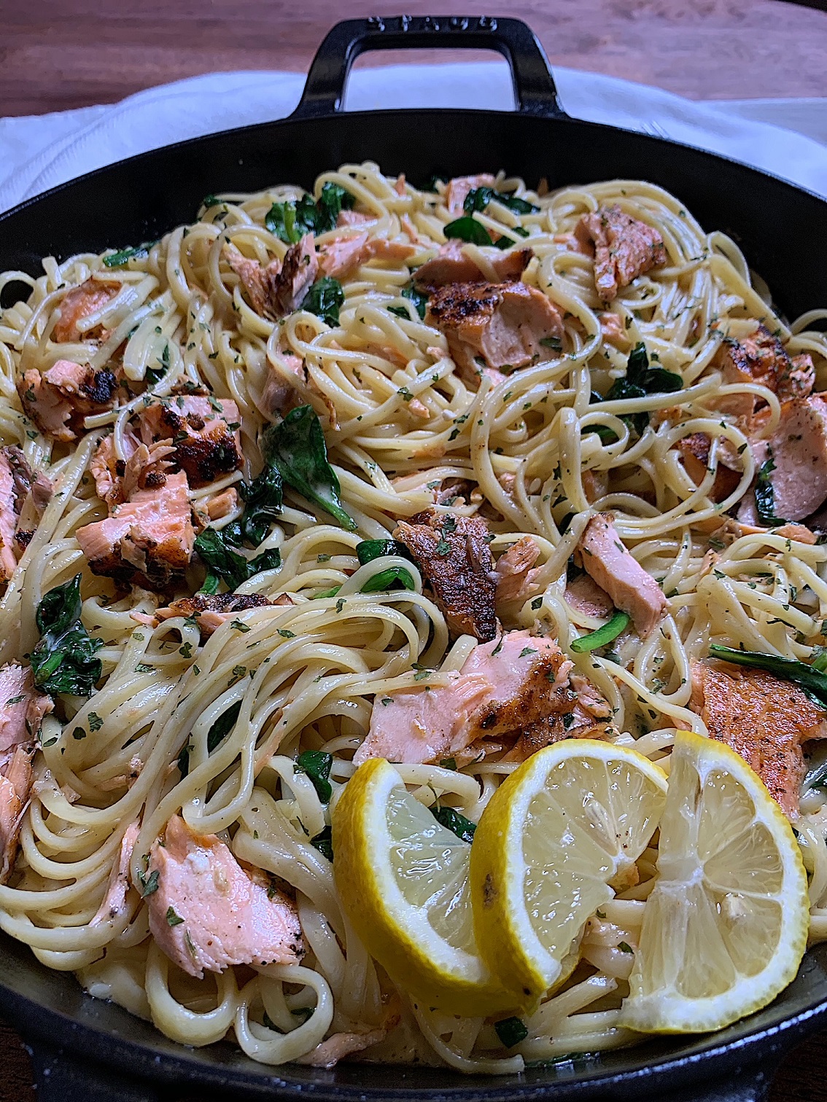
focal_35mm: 26
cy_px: 551
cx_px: 414
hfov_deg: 53.1
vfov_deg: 67.3
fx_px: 828
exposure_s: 1/59
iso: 64
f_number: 1.8
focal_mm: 4.25
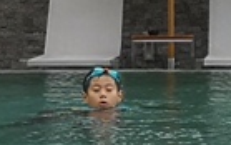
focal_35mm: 274
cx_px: 168
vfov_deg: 4.6
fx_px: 1726
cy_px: -330
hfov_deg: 7.7
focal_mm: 3.95
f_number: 1.8
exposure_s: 1/767
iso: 50
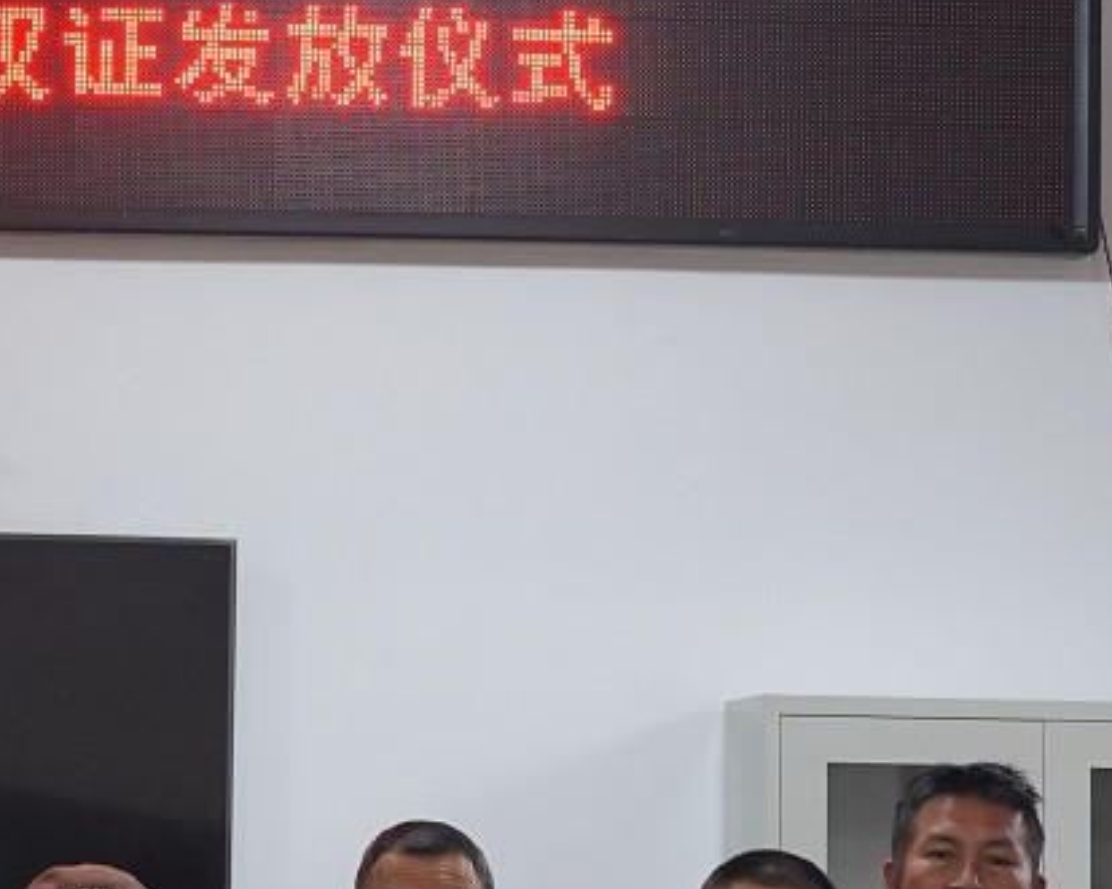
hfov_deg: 10.2
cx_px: -102
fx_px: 6153
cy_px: 357
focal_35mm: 187
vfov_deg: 8.3
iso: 2000
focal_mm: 55
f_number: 4
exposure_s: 1/160
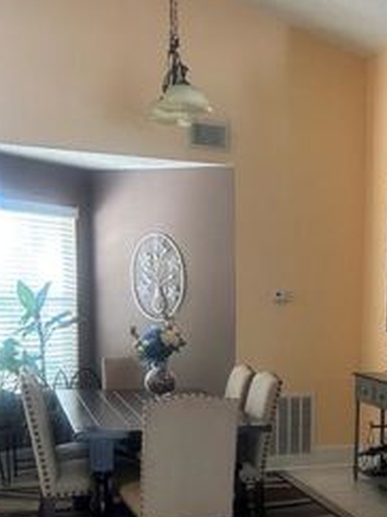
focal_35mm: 57
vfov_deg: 32.9
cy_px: 413
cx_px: 394
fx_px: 850
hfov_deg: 24.4
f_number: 1.5
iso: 160
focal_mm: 5.7
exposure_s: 1/60
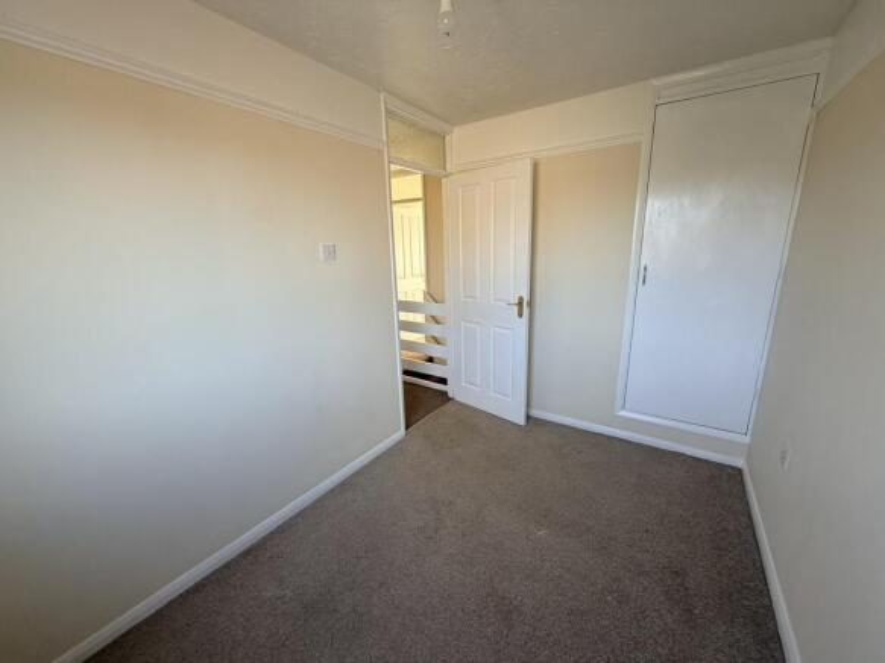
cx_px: 442
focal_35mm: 14
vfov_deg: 85.7
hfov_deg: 102.1
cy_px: 332
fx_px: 358
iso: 100
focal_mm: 2.22
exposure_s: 1/121
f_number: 2.2
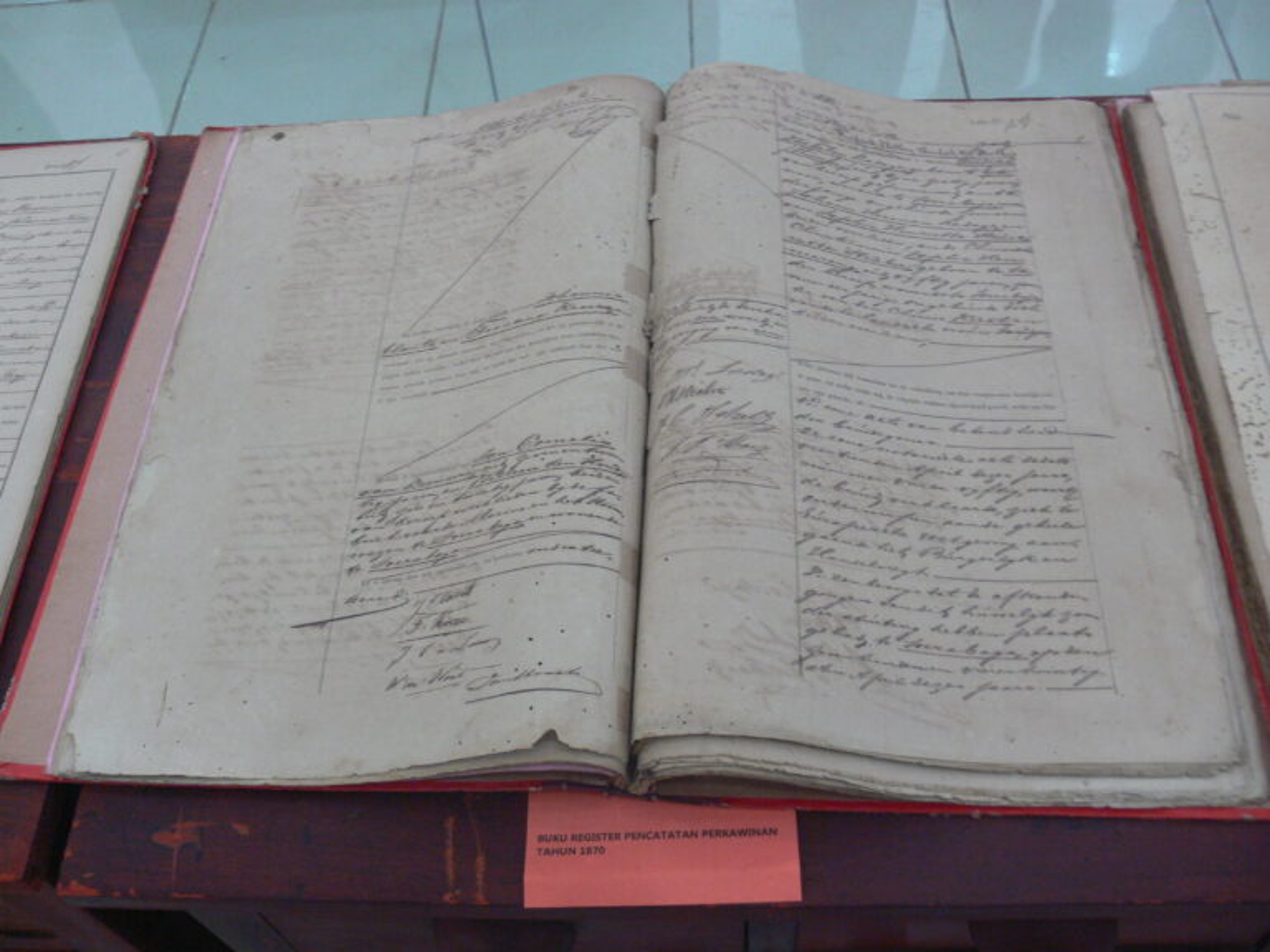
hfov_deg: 52.6
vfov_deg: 40.7
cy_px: 476
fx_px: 1284
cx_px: 635
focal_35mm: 35
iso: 200
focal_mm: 7.4
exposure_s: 1/20
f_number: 2.8
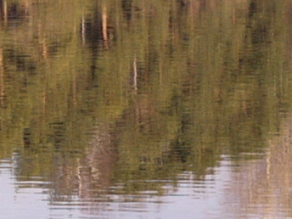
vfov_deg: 2.8
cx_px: -160
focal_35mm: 535
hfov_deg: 3.7
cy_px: -126
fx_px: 4513
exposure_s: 1/250
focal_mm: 15.2
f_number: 4
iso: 50
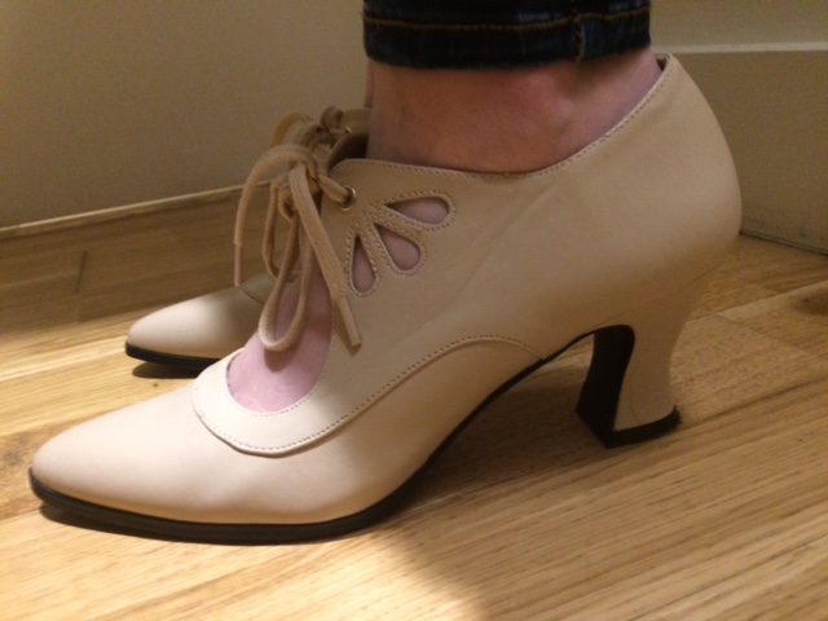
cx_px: 414
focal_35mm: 29
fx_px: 694
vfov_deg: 48.2
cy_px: 310
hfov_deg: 61.7
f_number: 2.2
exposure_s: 1/20
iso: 320
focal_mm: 4.15
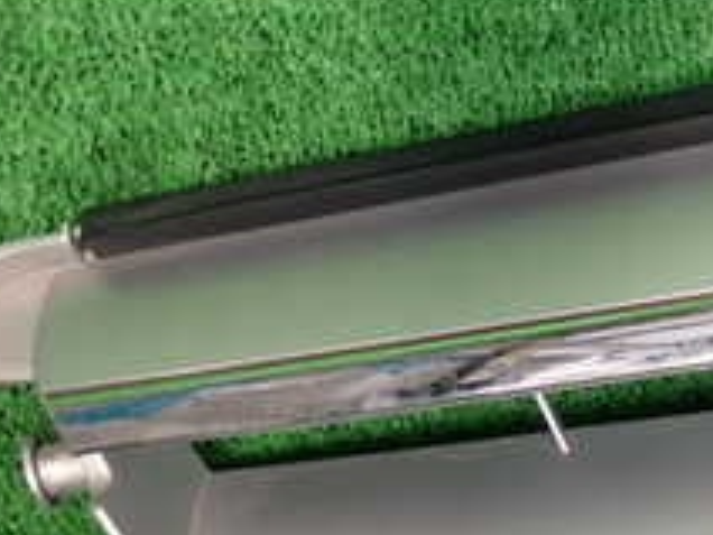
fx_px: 1751
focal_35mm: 85
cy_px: 545
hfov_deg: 21.1
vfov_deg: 17.0
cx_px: 901
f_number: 2.3
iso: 160
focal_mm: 5.4
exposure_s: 1/60
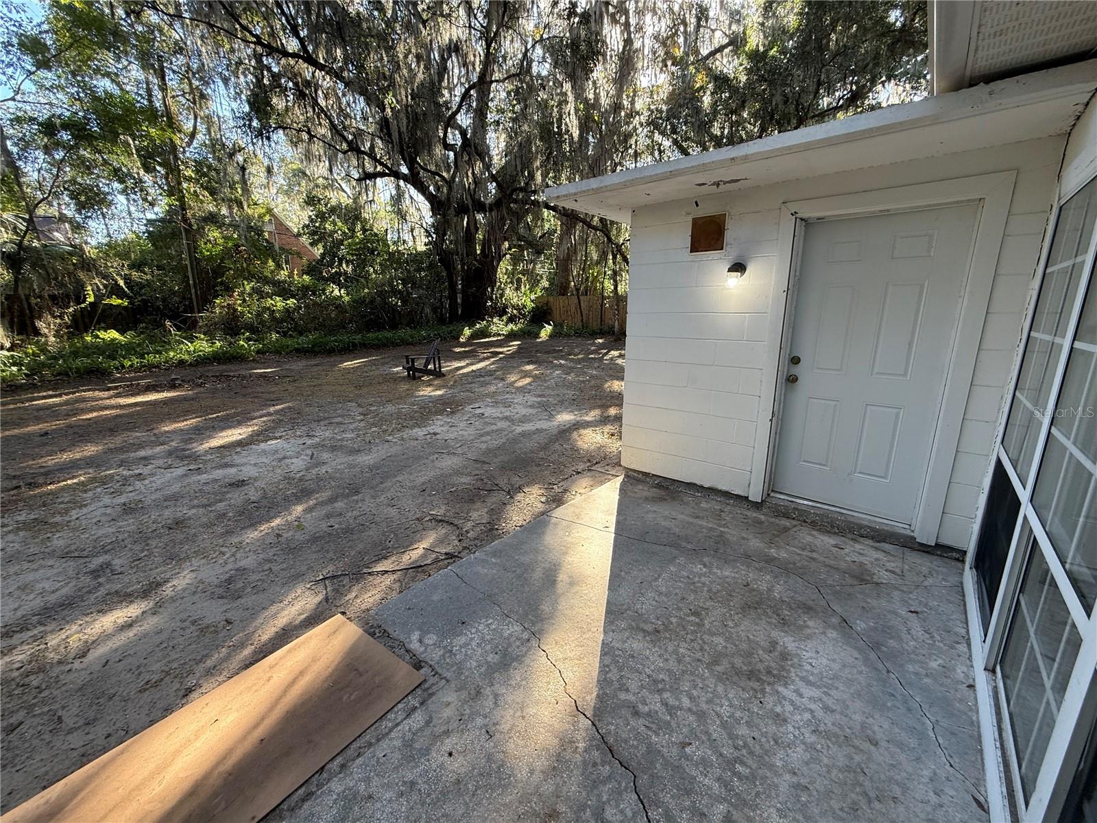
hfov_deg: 102.1
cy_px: 412
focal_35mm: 14
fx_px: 444
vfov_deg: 85.7
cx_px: 548
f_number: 2.2
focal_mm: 2.22
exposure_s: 1/99
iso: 80
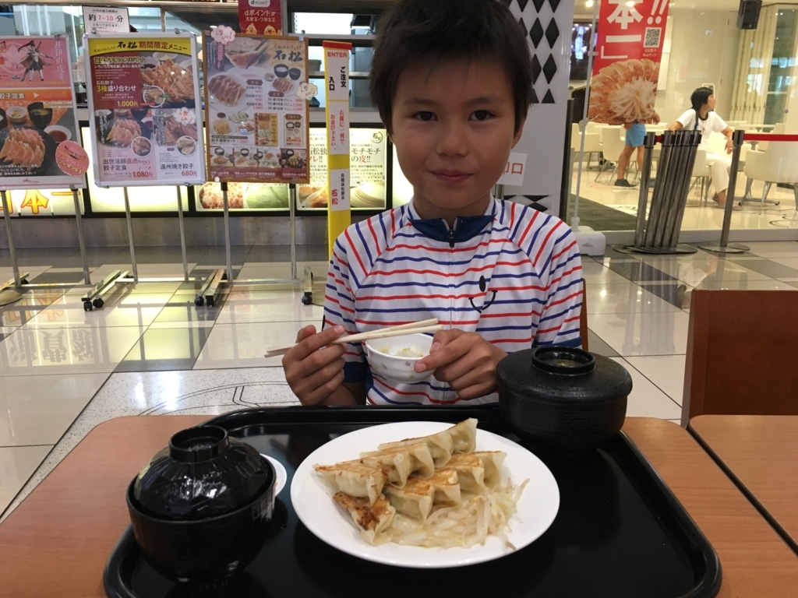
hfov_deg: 61.7
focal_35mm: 29
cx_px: 399
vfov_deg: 48.2
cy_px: 299
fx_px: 669
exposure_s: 1/30
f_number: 2.2
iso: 80
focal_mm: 4.15
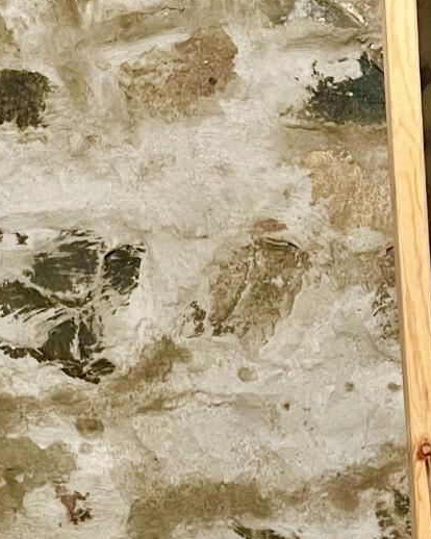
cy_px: 192
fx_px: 1564
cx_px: 59
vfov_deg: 19.5
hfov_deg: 15.5
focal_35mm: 98
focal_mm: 5.7
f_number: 1.5
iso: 500
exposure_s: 1/30
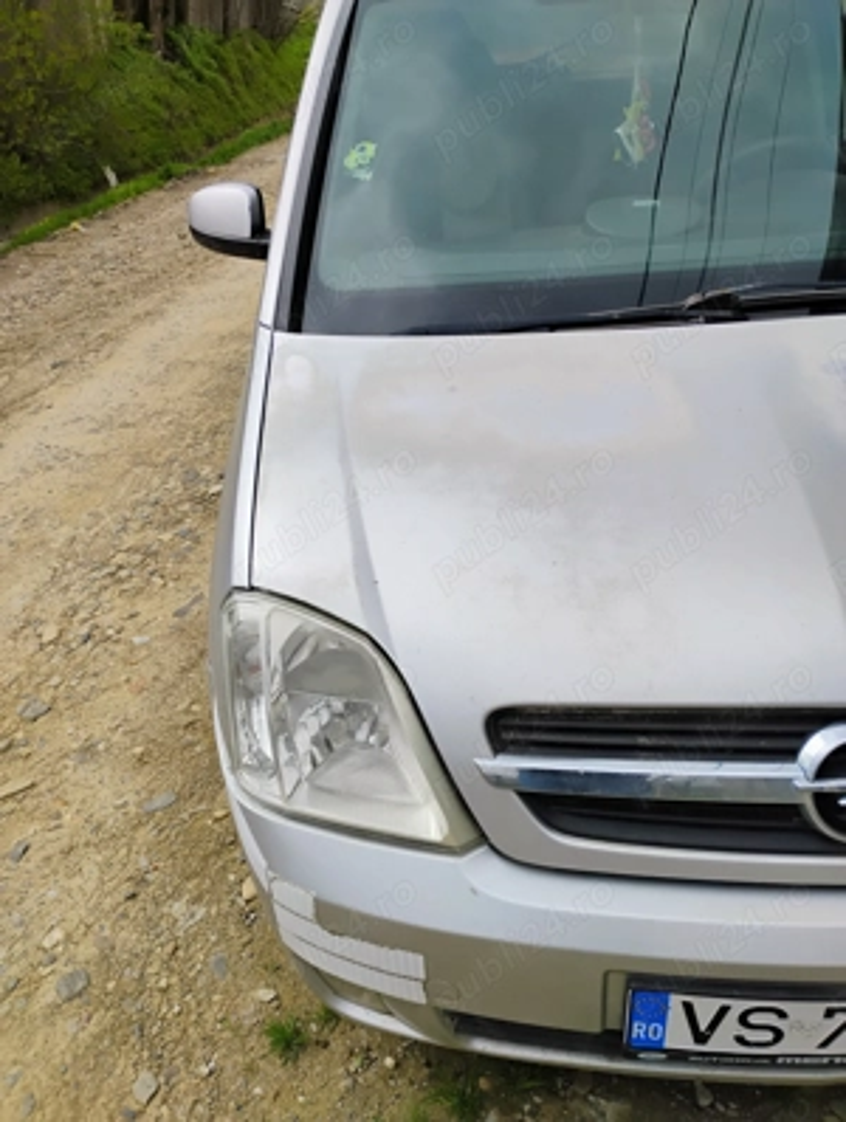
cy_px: 561
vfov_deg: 63.4
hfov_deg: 49.9
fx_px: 909
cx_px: 423
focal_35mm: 28
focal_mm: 4.26
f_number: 1.8
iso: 100
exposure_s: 1/689
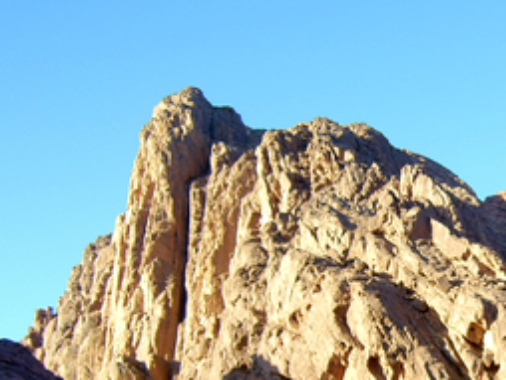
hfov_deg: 29.8
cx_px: 490
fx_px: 893
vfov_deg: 23.8
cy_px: 295
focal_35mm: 61
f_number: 4
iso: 50
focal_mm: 8.13
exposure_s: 1/125
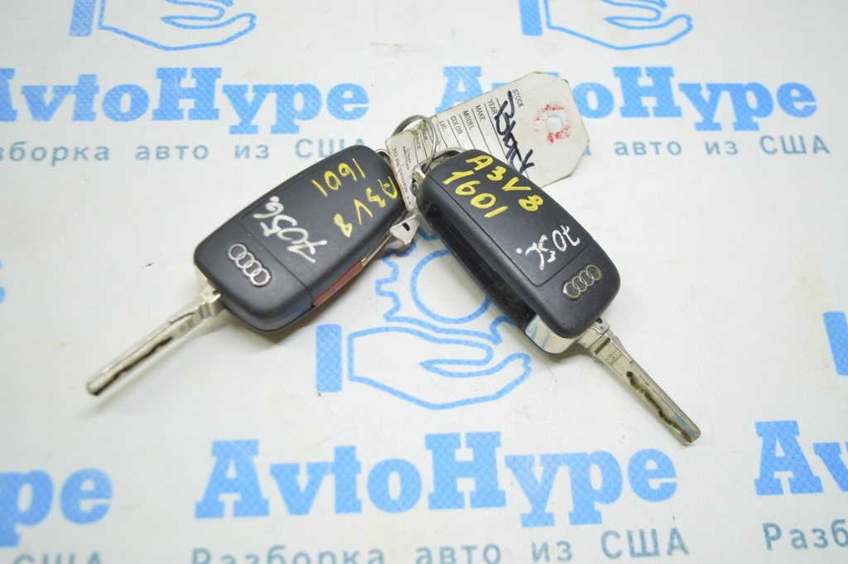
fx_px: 953
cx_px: 424
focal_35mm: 40
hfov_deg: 48.0
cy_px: 282
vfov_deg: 33.0
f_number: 4
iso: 400
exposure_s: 1/40
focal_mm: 27
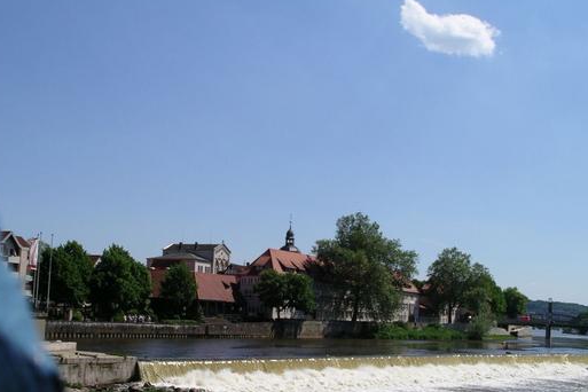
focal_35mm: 48
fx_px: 784
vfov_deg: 28.0
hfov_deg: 41.1
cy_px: 248
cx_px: 279
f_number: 6.5
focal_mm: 7.8
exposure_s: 1/500
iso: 64
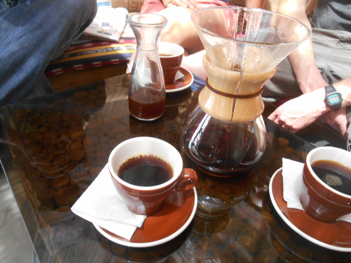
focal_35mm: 26
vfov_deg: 53.1
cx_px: 176
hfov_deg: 67.3
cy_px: 132
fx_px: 264
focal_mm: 4.7
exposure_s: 1/20
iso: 400
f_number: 3.4
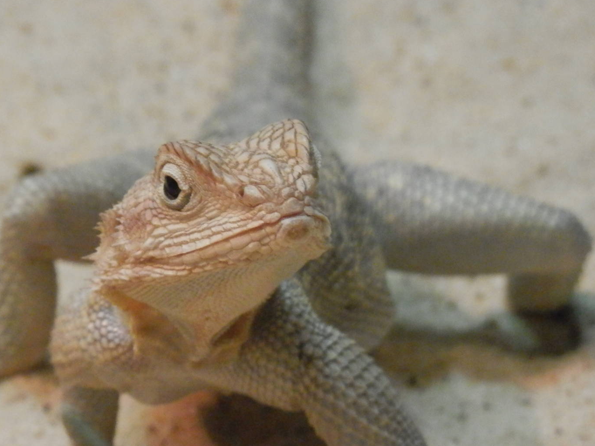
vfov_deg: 3.5
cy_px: 231
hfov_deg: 4.6
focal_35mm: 428
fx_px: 7357
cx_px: 263
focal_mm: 65.2
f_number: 6.8
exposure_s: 1/50
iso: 800
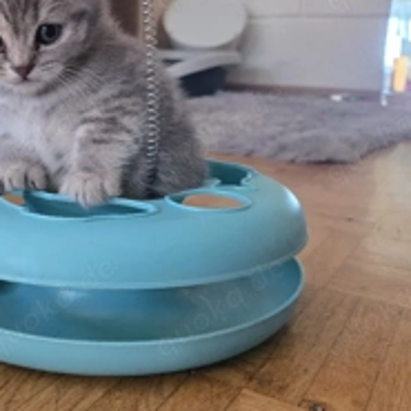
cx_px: 98
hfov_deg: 37.3
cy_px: 158
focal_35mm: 44
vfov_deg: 38.1
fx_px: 591
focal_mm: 5.4
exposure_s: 1/101
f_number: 1.8
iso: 640
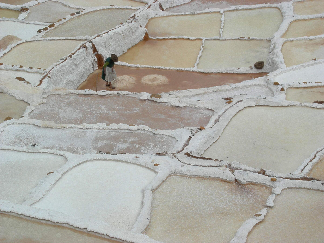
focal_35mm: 126
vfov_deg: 11.8
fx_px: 1179
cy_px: 122
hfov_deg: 15.6
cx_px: 162
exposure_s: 1/370
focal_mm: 26.3
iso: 64
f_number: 7.3
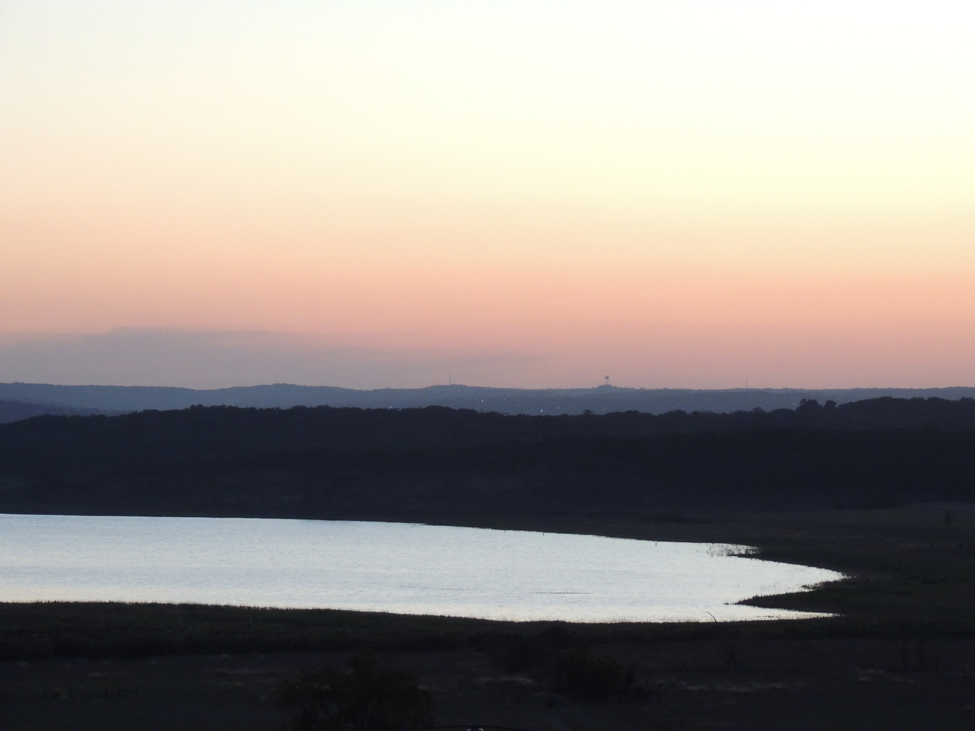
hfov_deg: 10.7
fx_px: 5211
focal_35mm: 185
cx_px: 488
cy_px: 366
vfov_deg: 8.0
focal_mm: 33
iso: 800
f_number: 4.6
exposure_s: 1/20
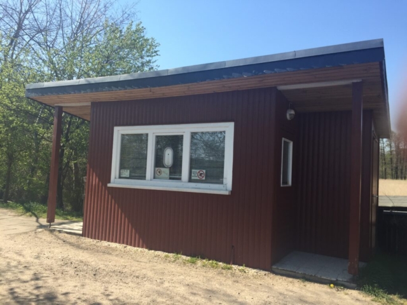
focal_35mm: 29
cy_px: 152
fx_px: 341
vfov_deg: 48.2
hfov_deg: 61.7
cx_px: 204
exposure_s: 1/1014
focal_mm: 4.15
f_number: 2.2
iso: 32
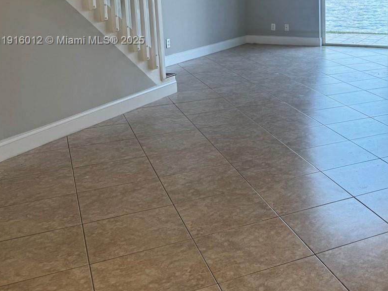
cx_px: 382
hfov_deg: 35.4
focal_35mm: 49
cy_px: 41
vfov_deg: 28.7
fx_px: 549
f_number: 1.78
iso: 80
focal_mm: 6.76
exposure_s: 1/183
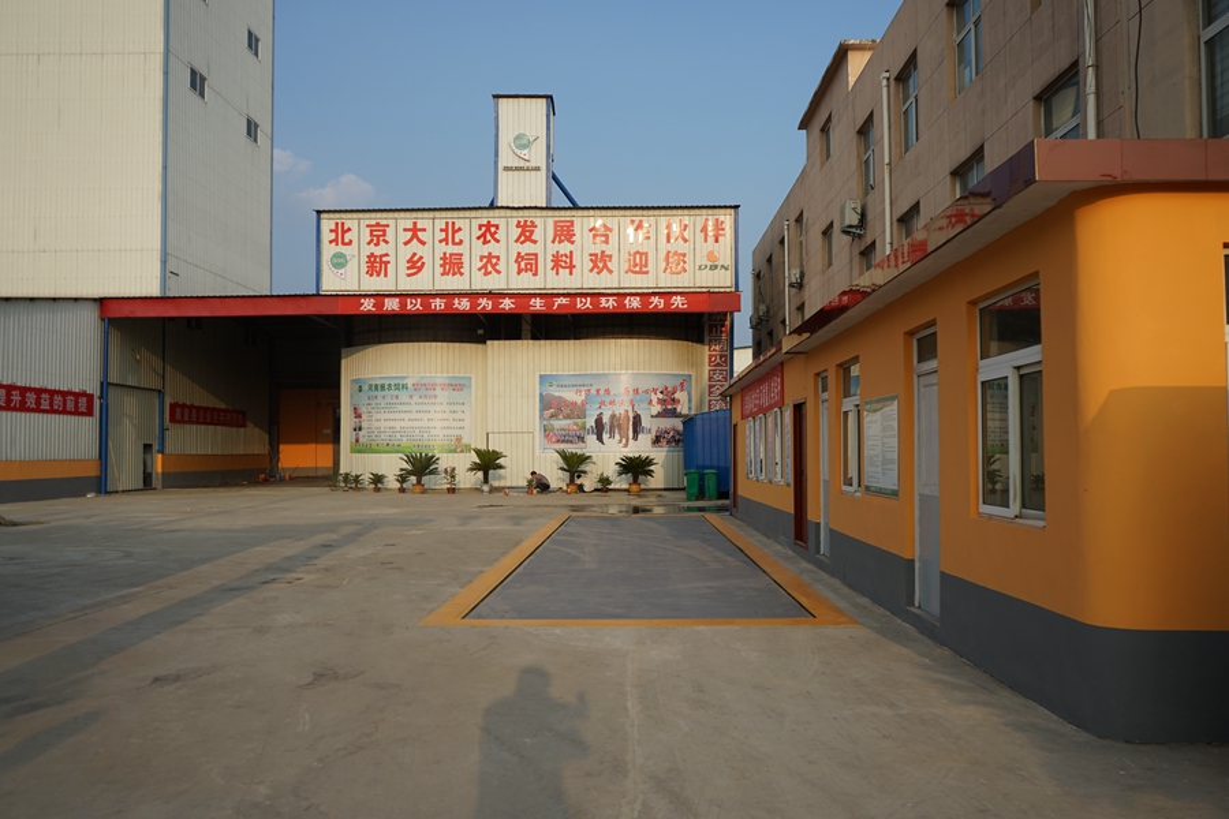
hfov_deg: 65.5
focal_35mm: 28
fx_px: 956
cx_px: 614
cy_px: 410
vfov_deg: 46.4
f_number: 5.6
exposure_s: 1/400
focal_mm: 28
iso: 100
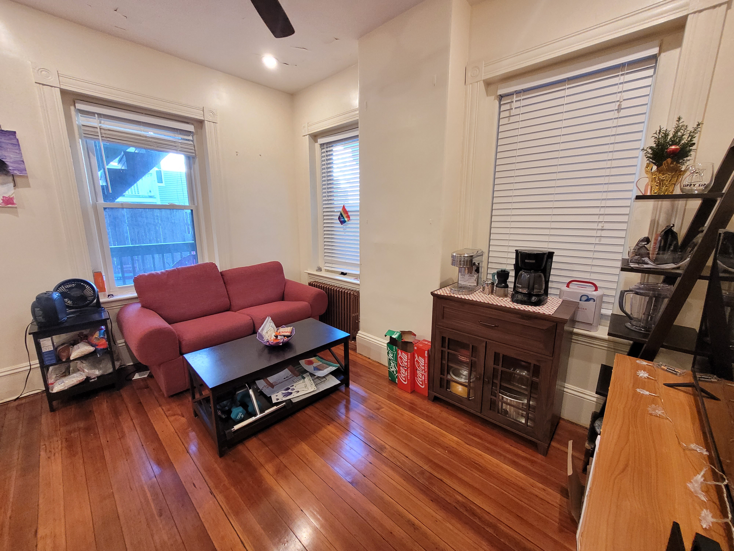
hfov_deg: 106.2
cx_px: 367
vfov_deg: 89.9
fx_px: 276
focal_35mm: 13
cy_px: 276
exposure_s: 1/59
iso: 400
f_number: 2.2
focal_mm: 1.74
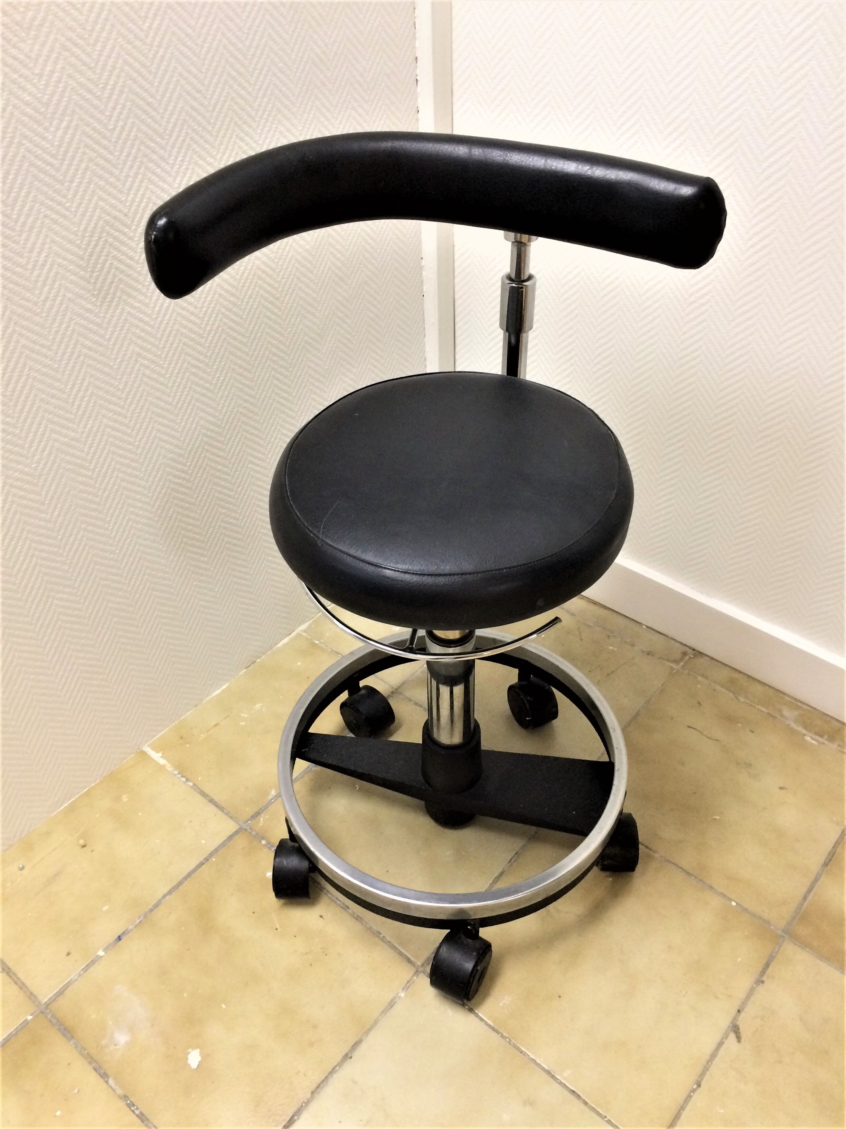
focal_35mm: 29
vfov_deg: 61.7
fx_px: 945
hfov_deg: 48.2
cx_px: 423
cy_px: 564
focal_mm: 4.15
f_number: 2.2
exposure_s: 1/33
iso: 160
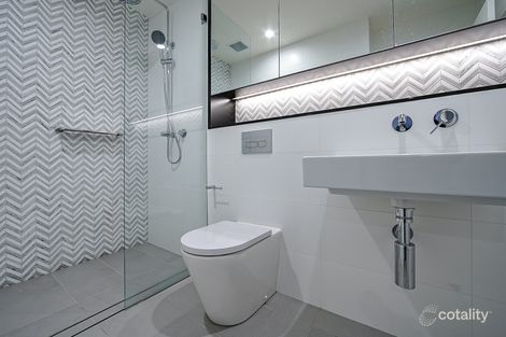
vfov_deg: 81.2
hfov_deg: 104.3
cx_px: 253
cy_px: 168
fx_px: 197
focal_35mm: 14
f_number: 8
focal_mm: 14
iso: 250
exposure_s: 1/10
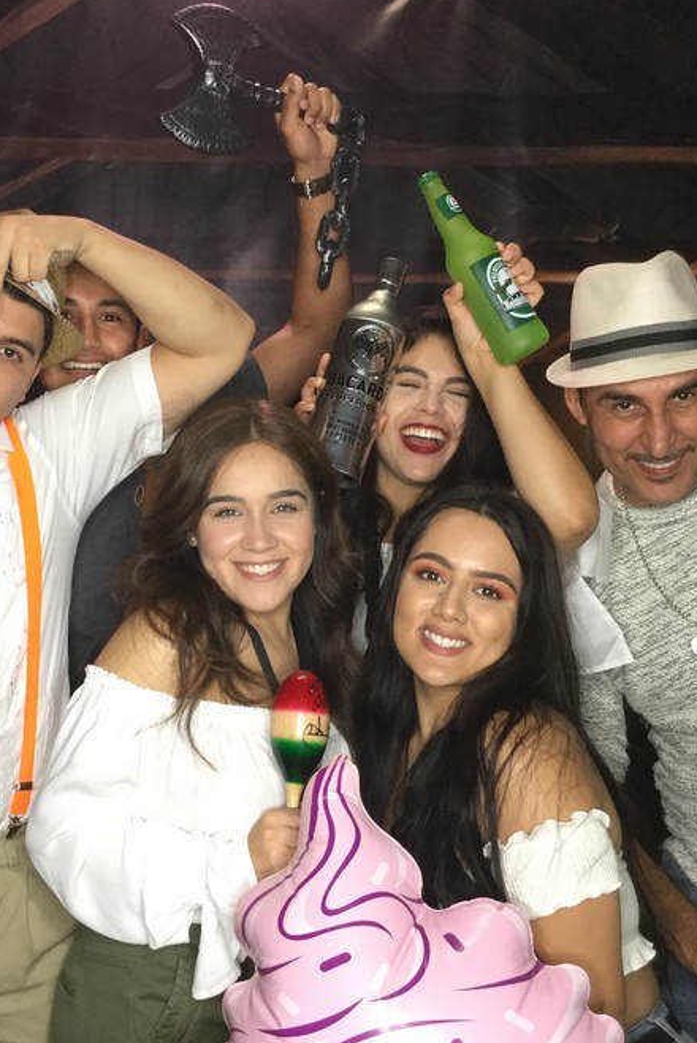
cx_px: 227
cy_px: 515
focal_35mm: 44
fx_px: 1276
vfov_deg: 44.5
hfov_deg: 30.3
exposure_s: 1/30
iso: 80
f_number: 2.4
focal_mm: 3.3
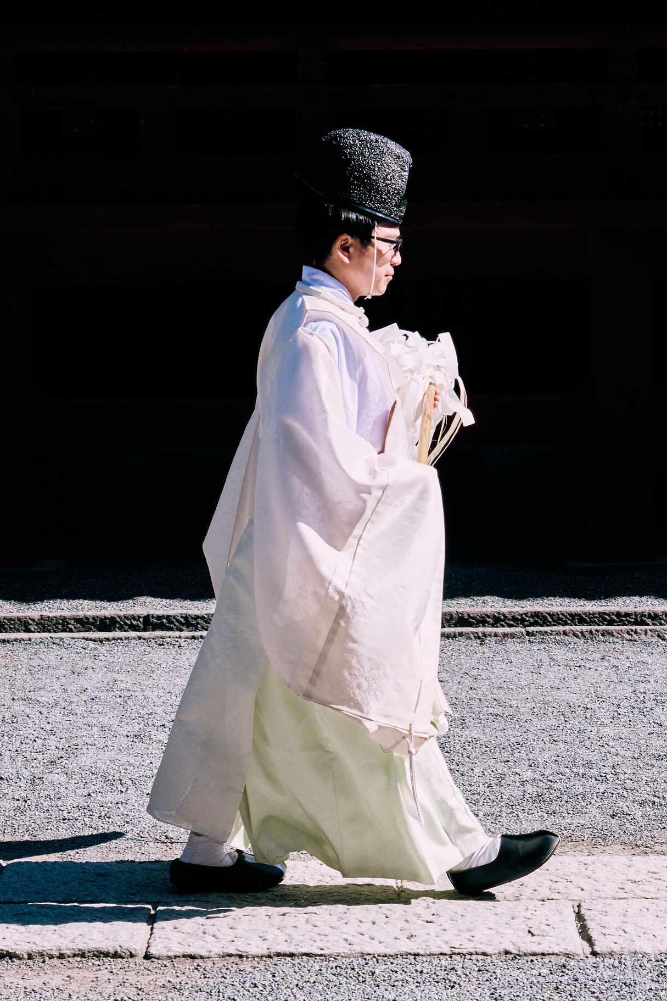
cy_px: 378
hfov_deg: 12.7
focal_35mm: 108
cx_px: 385
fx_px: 3001
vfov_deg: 18.9
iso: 400
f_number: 8
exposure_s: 1/800
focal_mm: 54.5
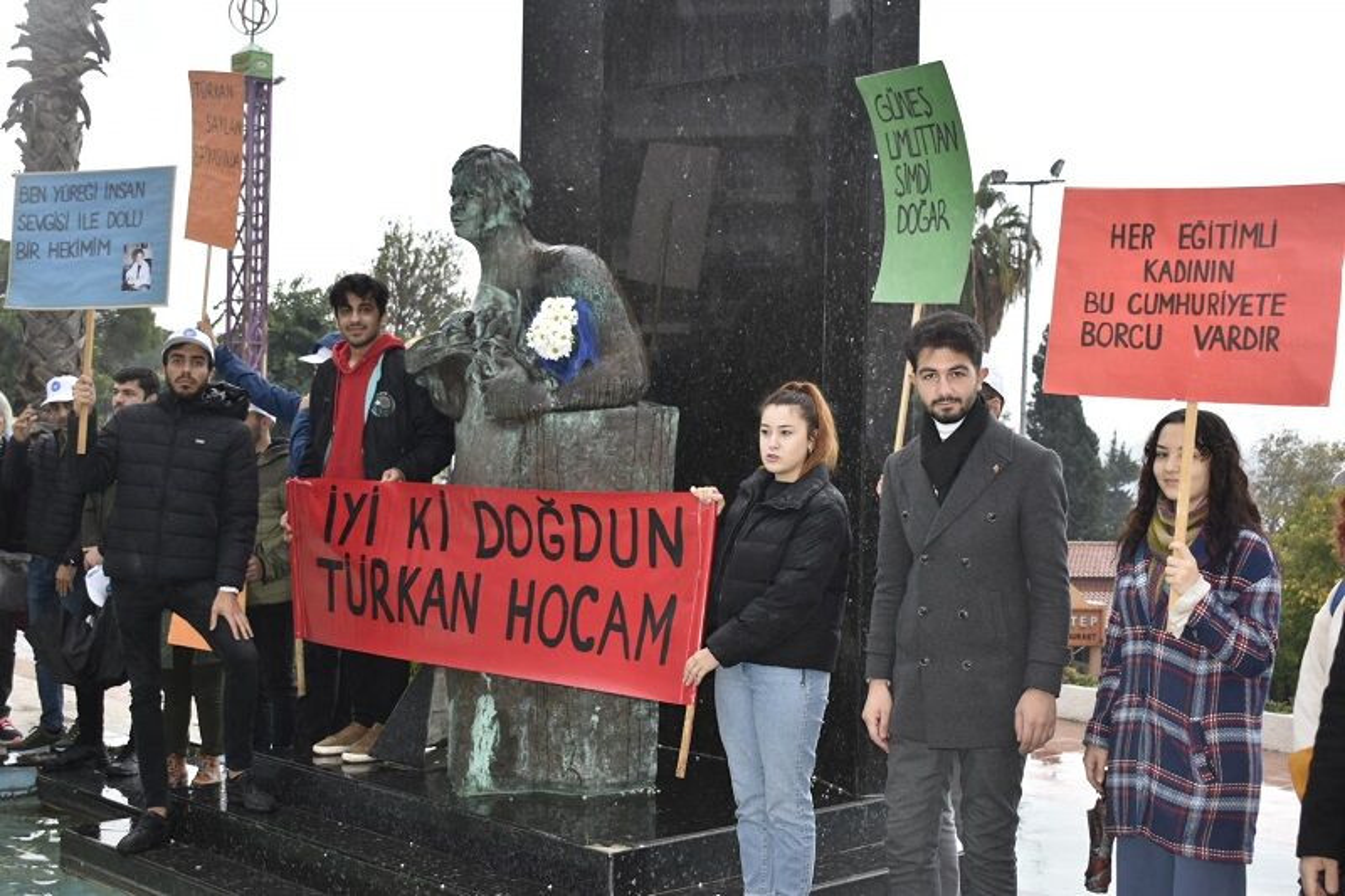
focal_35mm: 48
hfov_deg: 41.1
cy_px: 448
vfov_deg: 28.1
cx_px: 672
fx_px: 1793
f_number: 5
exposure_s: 1/200
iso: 500
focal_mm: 32
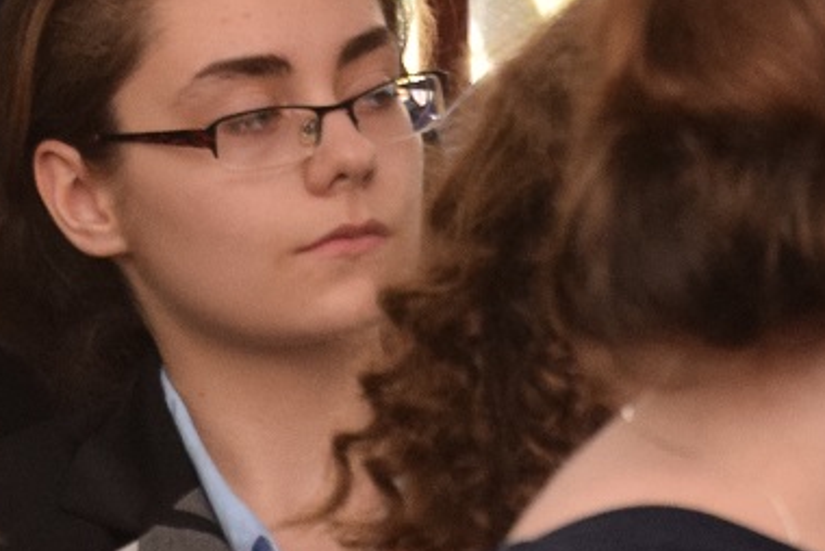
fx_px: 13568
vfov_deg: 2.3
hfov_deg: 3.5
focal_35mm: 592
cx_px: 297
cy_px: -628
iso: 800
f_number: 6.3
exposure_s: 1/80
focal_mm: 75
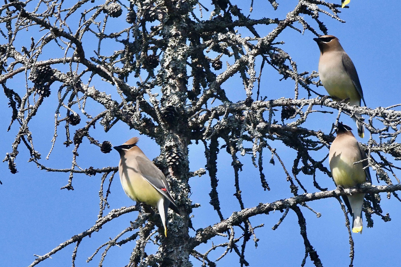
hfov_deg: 3.4
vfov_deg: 2.3
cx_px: 200
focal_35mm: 600
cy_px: 134
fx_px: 6683
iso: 5000
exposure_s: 1/1600
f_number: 25
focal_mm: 600
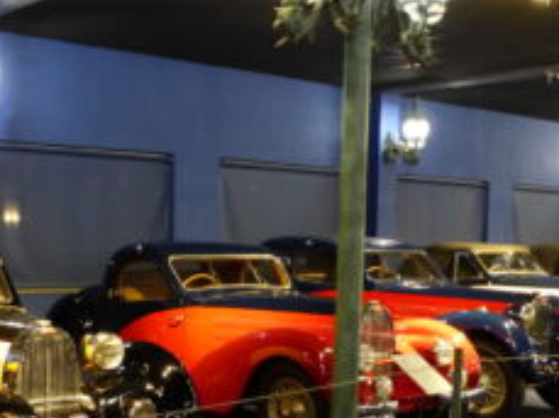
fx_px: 903
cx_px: 193
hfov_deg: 34.1
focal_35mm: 56
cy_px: 342
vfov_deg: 25.5
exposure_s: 1/8
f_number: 2.8
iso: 640
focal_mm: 5.7
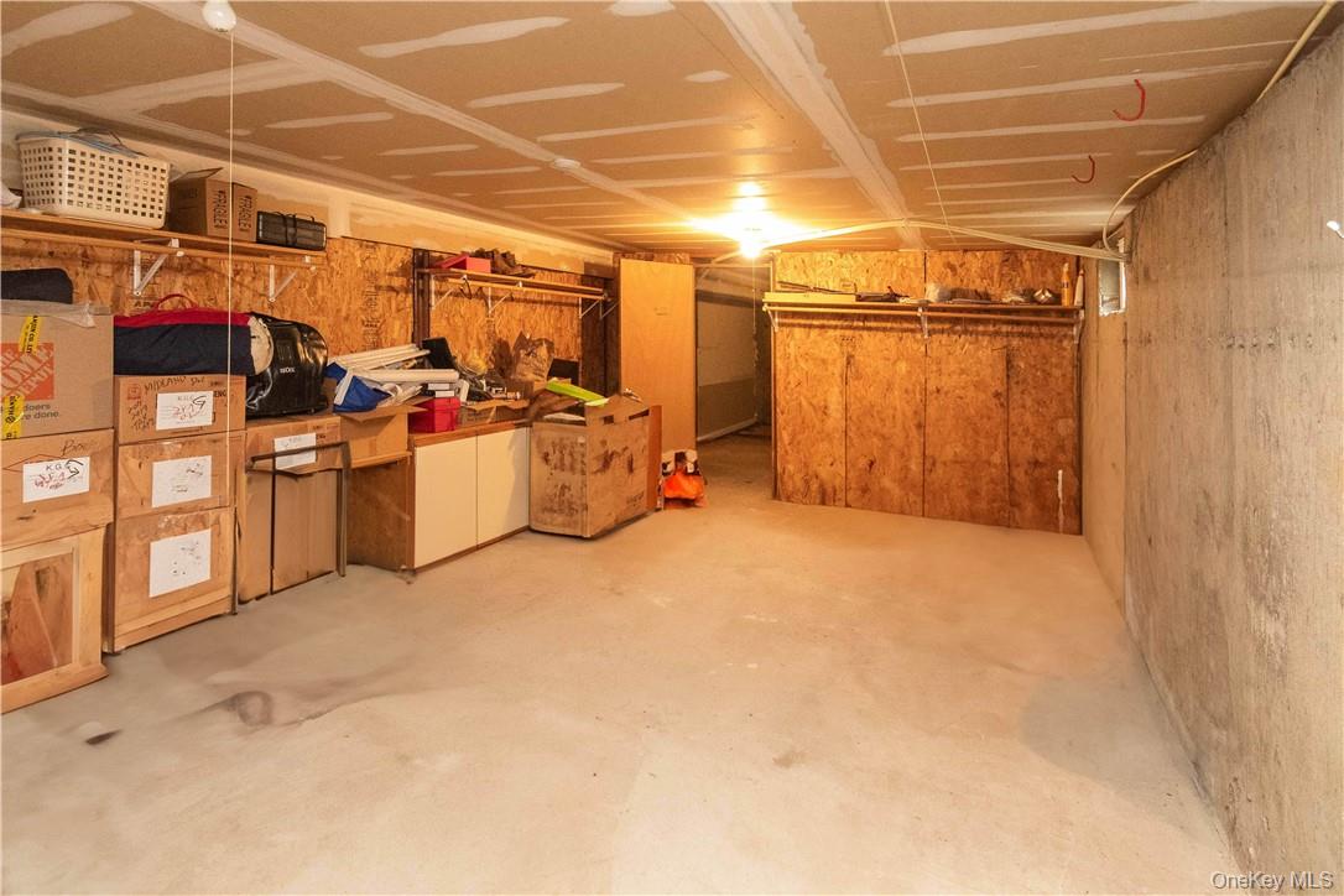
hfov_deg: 100.4
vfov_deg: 77.3
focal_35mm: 15
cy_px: 448
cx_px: 672
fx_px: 560
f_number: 5.6
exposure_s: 1/60
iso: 10000
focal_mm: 10
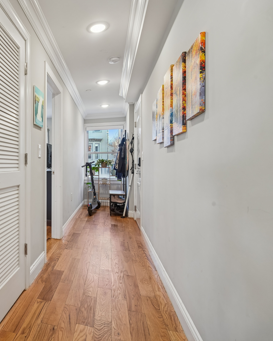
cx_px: 18
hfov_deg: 52.1
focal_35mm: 23
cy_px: 167
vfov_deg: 72.6
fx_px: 232
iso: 400
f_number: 8
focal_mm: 16
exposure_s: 1/10
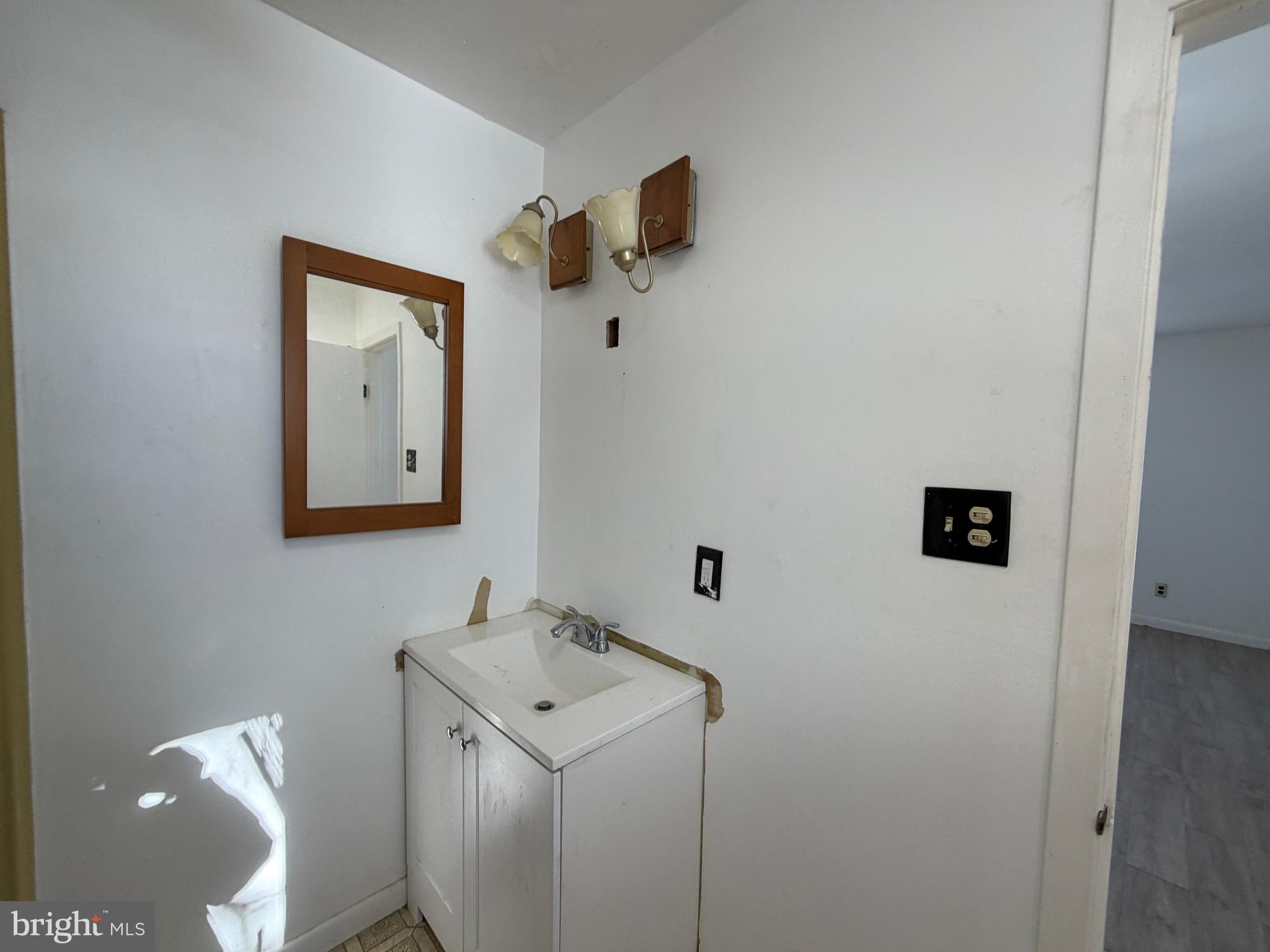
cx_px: 635
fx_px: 514
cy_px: 476
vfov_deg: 85.7
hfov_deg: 102.1
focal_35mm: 14
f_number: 2.2
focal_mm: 2.22
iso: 80
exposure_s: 1/121
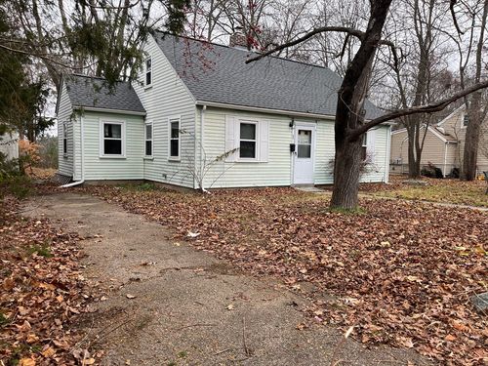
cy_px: 183
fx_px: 367
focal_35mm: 26
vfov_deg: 53.1
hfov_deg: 67.3
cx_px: 244
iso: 40
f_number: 1.6
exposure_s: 1/121
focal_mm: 5.1
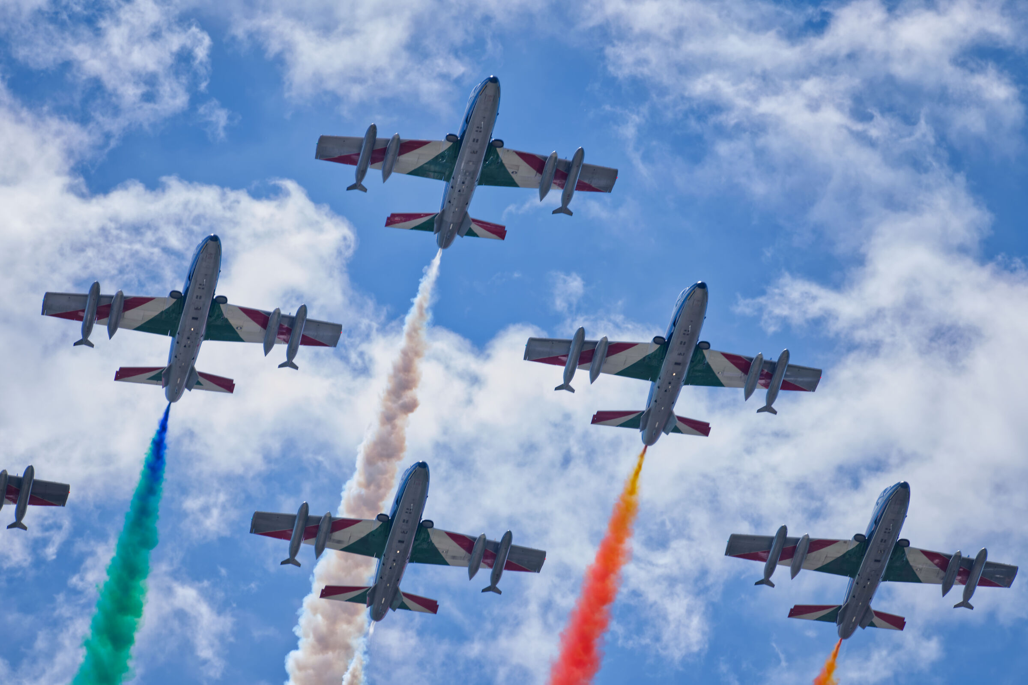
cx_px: 514
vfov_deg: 4.6
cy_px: 342
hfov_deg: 6.9
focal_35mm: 300
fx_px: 8564
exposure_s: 1/1250
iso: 200
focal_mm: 300
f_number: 5
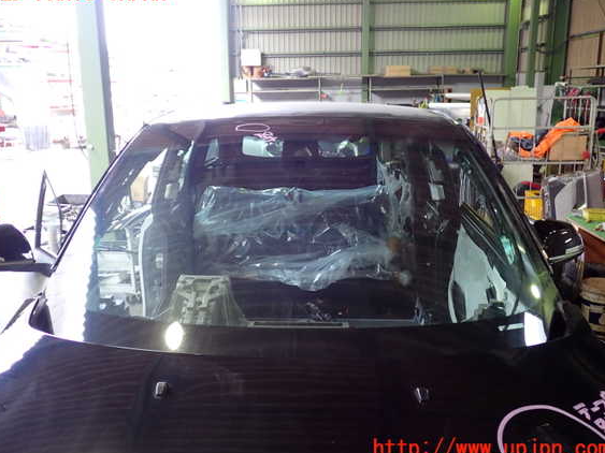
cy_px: 221
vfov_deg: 44.1
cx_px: 293
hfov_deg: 56.8
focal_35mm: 32
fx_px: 559
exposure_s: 1/40
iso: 200
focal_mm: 5.4
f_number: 2.3
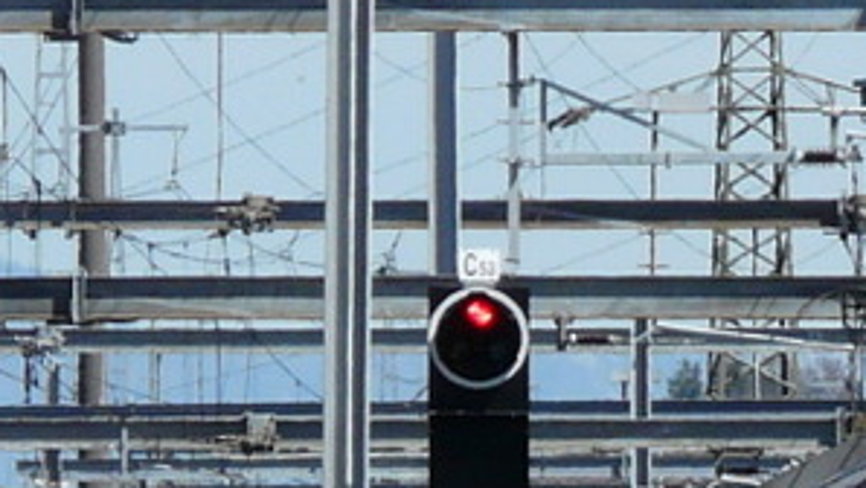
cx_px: 1322
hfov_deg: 3.0
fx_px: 16221
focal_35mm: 706
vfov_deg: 1.7
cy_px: 706
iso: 100
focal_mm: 31.7
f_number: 5.6
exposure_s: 1/500
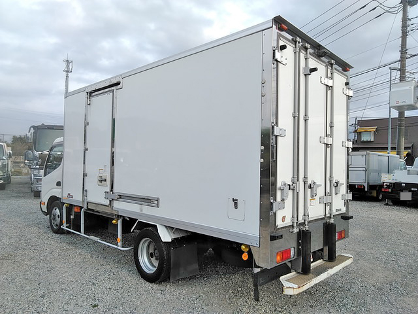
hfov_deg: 65.3
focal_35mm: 27
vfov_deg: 51.4
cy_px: 157
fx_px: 326
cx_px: 209
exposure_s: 1/297
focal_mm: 3.46
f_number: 2.2
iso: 60
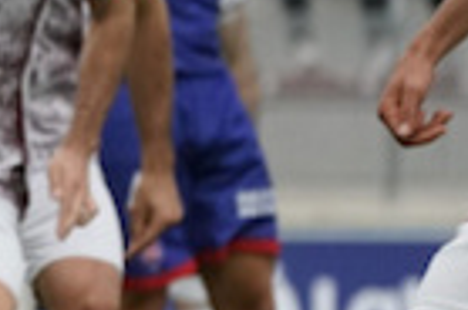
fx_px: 16784
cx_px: -529
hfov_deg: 1.6
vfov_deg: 1.1
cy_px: 332
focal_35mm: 1294
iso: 6400
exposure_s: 1/2000
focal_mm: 247
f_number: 5.6
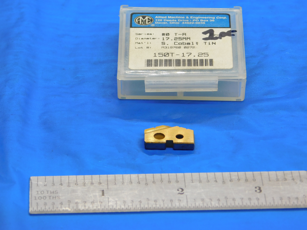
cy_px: 115
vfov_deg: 8.7
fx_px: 1508
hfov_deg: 11.6
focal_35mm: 170
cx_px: 154
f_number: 5.3
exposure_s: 1/60
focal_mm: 30.1
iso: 125
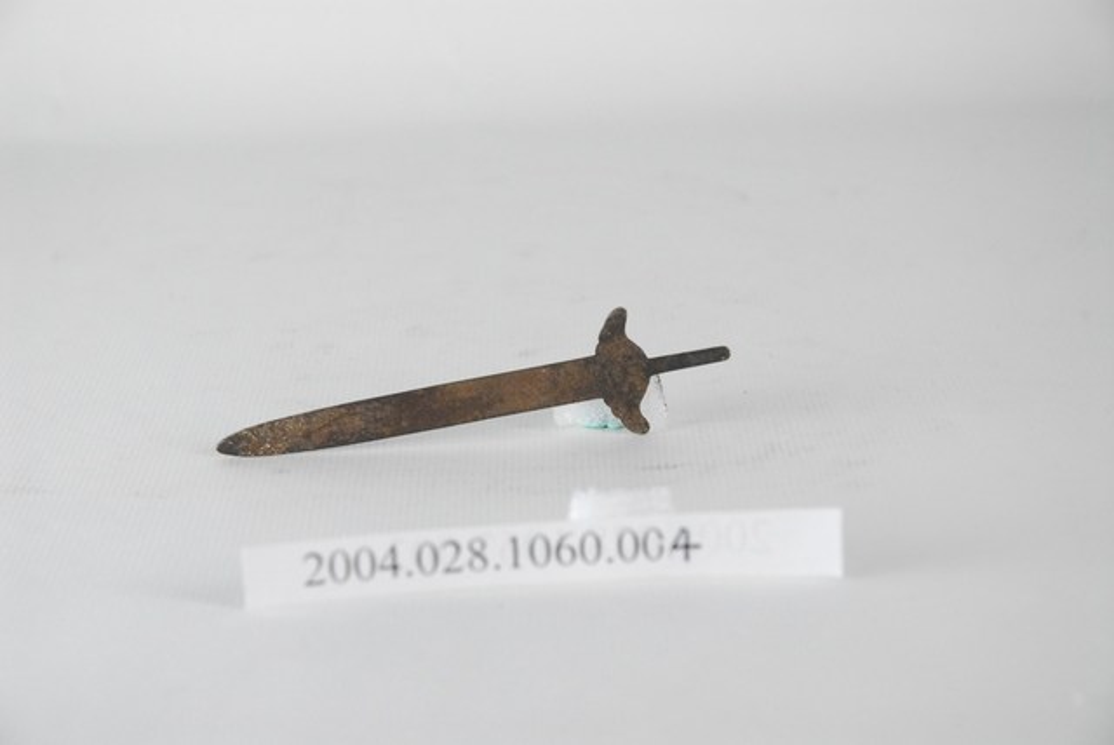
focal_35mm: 105
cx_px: 557
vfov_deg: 13.1
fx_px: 3252
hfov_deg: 19.4
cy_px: 372
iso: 1600
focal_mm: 70
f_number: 6.3
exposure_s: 1/100
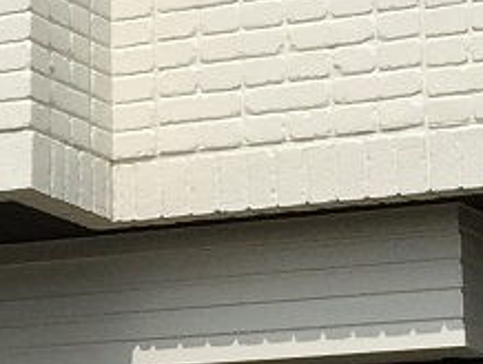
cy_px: 284
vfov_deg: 6.9
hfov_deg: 8.5
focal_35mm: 217
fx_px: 3031
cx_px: -569
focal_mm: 4.15
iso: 32
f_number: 2.2
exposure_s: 1/5650
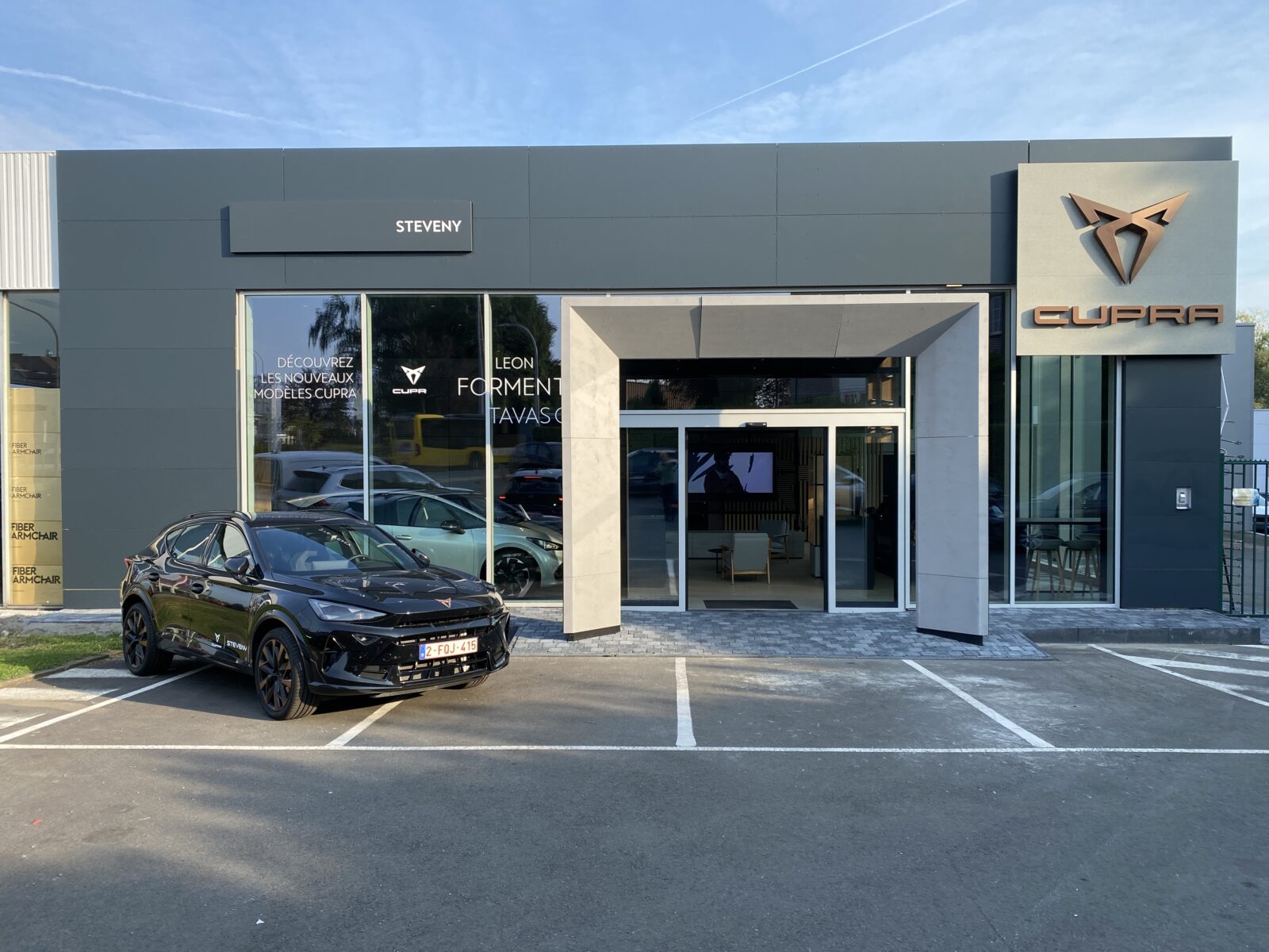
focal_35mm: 26
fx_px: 953
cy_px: 476
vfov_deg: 53.1
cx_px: 634
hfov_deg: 67.3
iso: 32
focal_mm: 4.25
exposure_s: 1/816
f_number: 1.8
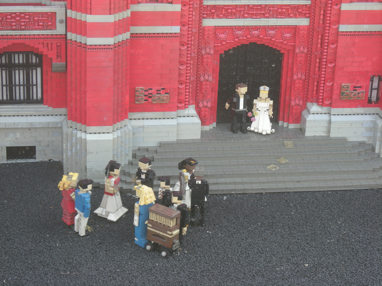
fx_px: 1159
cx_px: 191
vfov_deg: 14.1
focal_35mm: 105
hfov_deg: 18.7
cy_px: 143
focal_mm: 17.1
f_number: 4.7
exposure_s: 1/49.1
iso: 76
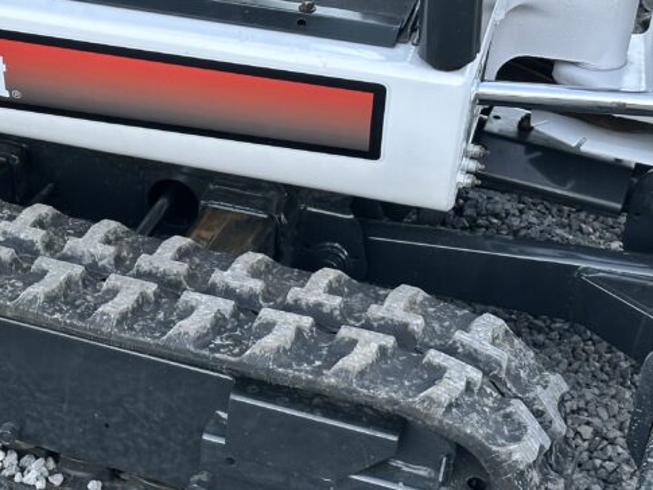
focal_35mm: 89
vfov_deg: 16.6
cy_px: 312
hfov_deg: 21.5
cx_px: 62
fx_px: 1679
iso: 80
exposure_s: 1/92
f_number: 1.78
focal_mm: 6.86
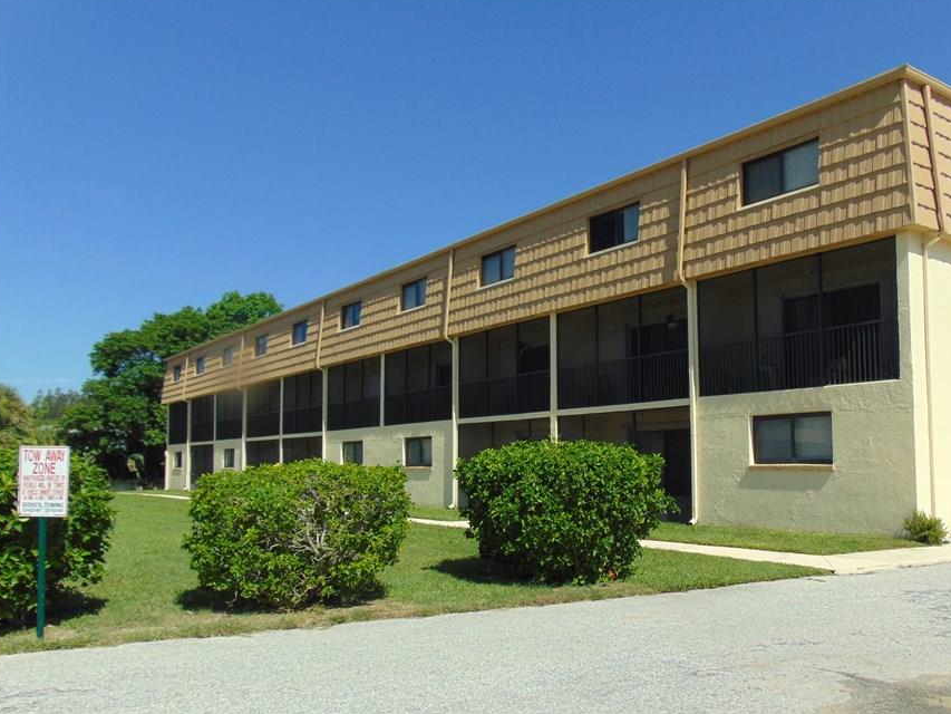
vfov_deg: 46.6
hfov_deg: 59.6
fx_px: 824
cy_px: 413
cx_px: 554
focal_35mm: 30
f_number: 7.7
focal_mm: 4.5
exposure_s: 1/250
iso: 80
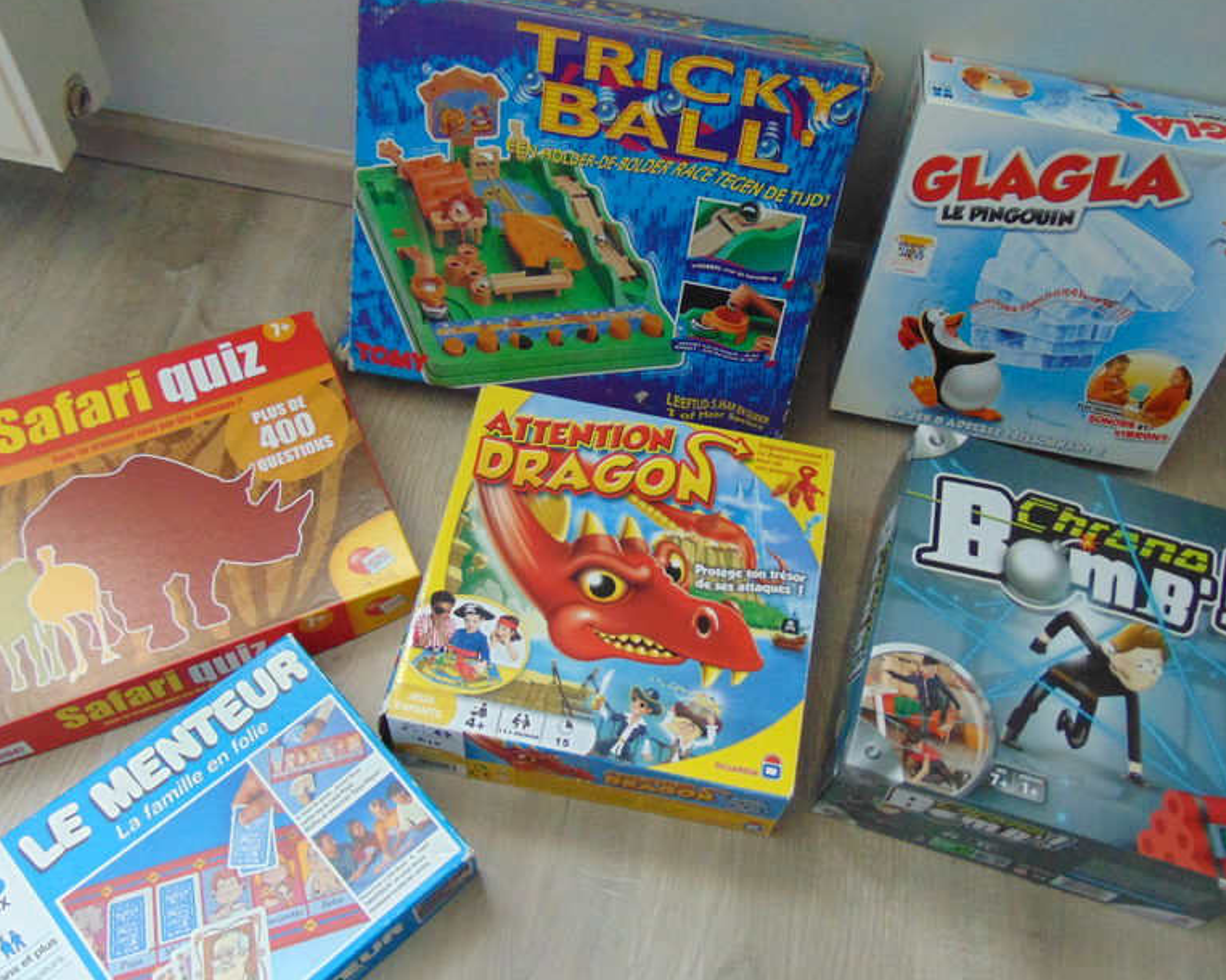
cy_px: 529
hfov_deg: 55.7
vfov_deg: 45.7
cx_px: 622
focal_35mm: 32
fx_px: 1161
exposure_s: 1/20
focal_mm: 4.5
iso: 400
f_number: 3
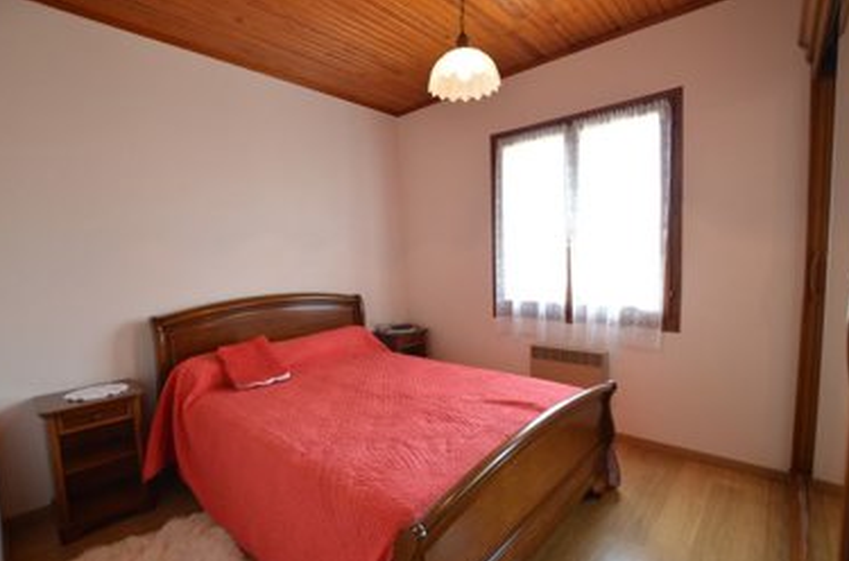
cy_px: 297
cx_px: 428
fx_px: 376
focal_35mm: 16
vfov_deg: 73.4
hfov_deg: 96.9
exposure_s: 1/60
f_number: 3.5
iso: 450
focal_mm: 10
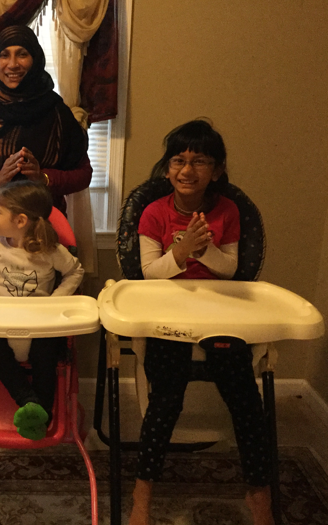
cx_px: 13
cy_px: 262
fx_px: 629
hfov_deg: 27.8
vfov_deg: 45.3
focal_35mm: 44
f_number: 2.4
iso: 200
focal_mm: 3.3
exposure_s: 1/20
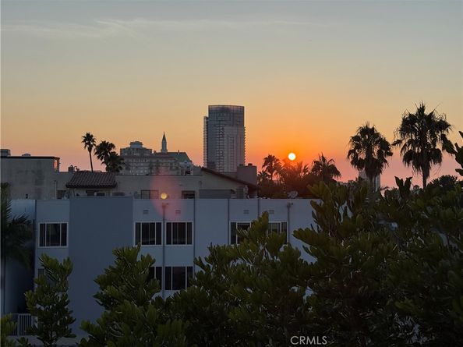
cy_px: 174
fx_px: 642
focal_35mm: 48
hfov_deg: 39.7
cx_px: 232
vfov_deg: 30.2
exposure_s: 1/3226
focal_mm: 6.76
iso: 64
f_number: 1.78
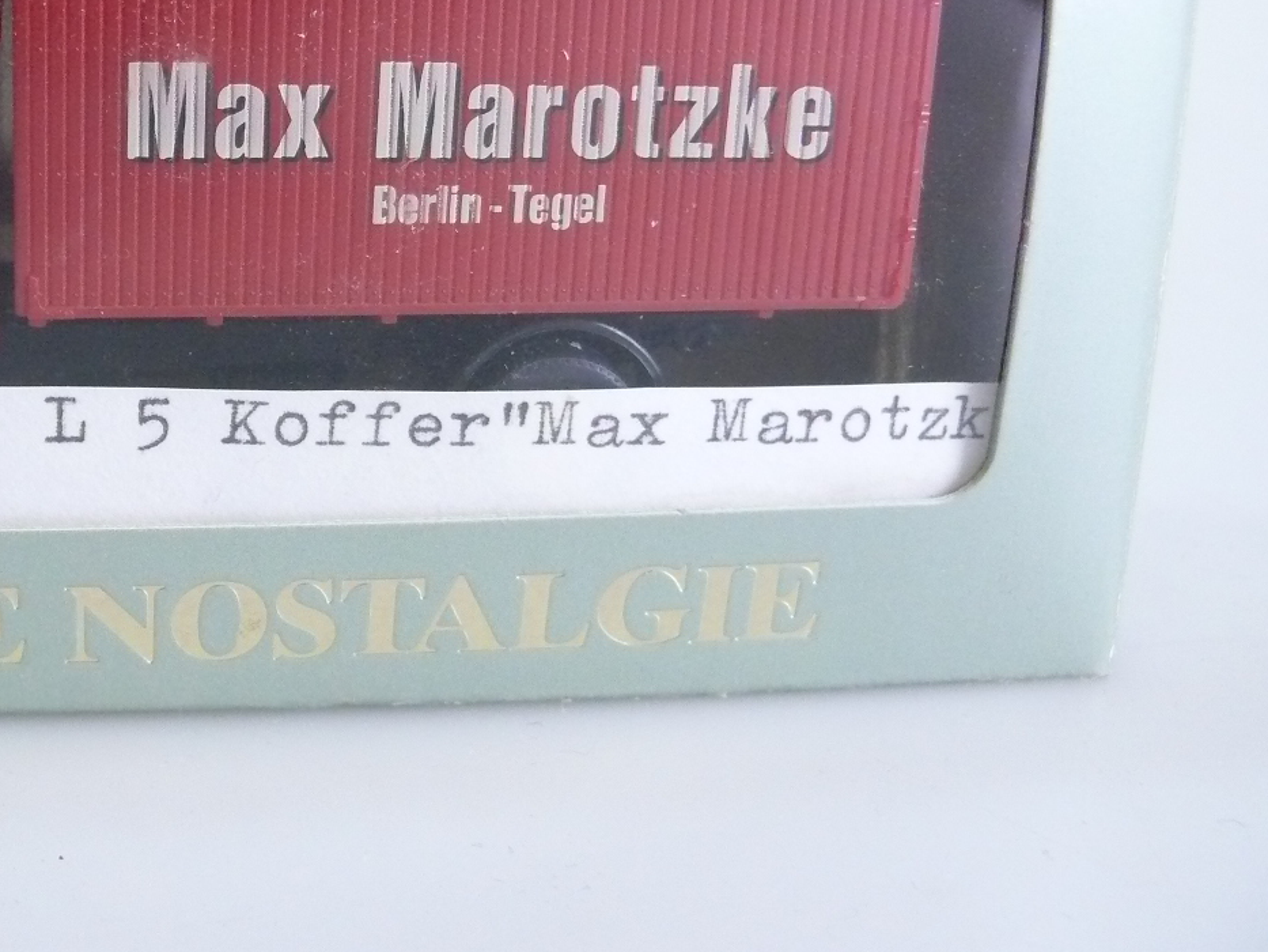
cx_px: 209
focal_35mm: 60
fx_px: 2198
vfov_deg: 24.0
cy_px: 192
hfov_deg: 31.2
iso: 400
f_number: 3.6
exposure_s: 1/160
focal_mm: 7.4
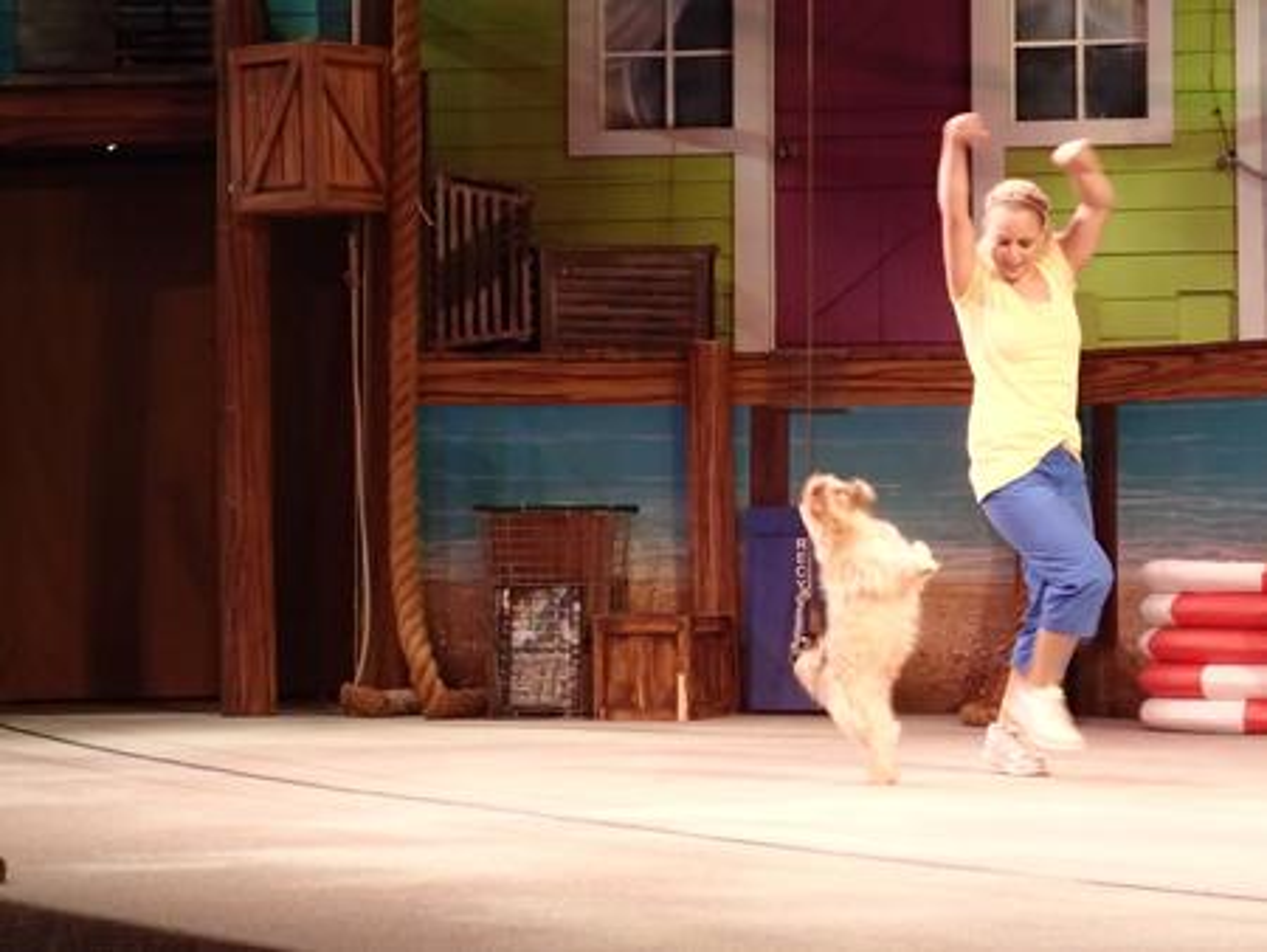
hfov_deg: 19.6
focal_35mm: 100
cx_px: 634
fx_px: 3662
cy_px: 476
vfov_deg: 14.8
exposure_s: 1/60
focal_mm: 18
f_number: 4.9
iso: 800
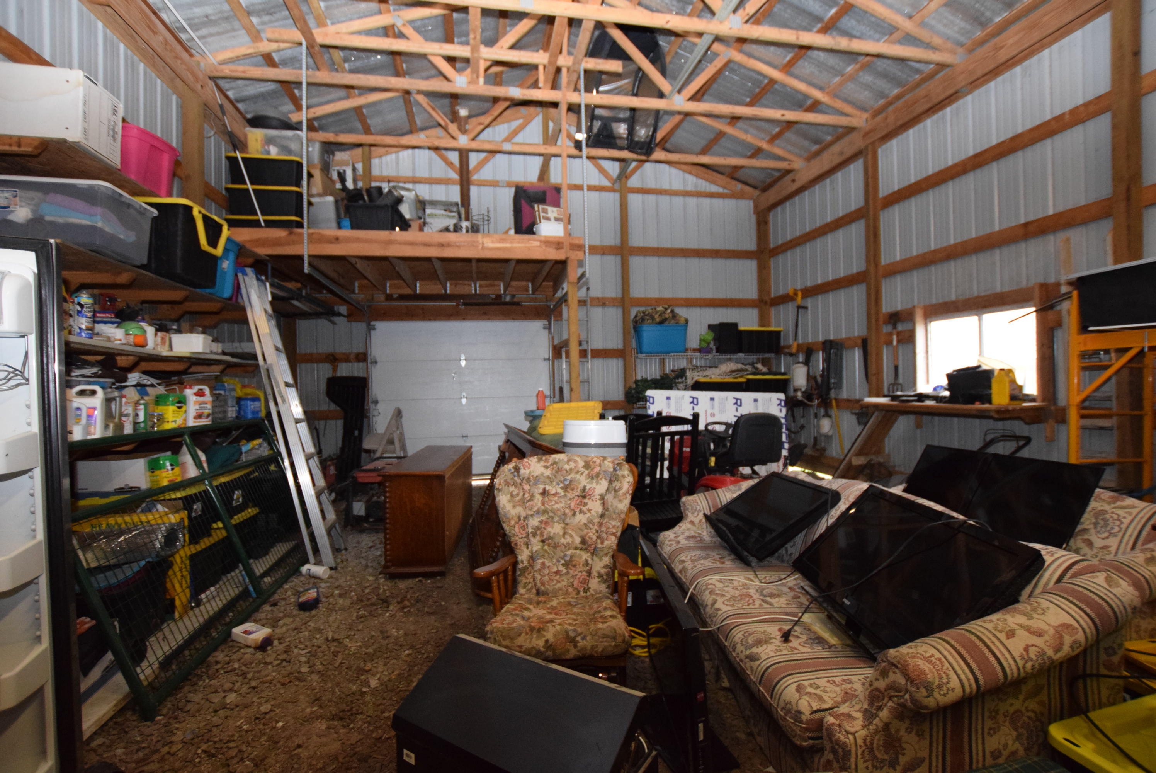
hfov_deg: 100.3
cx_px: 578
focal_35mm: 15
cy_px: 386
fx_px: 482
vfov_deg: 77.4
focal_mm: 10
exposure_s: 1/60
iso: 3200
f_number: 3.5
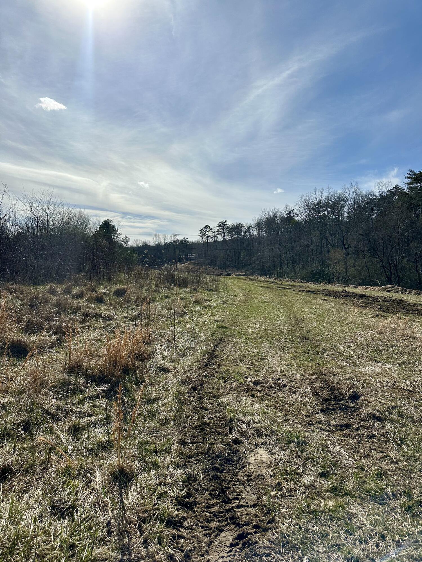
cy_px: 281
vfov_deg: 71.6
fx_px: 390
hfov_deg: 56.8
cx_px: 211
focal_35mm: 24
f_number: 1.78
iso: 80
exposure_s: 1/15625
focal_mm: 6.86
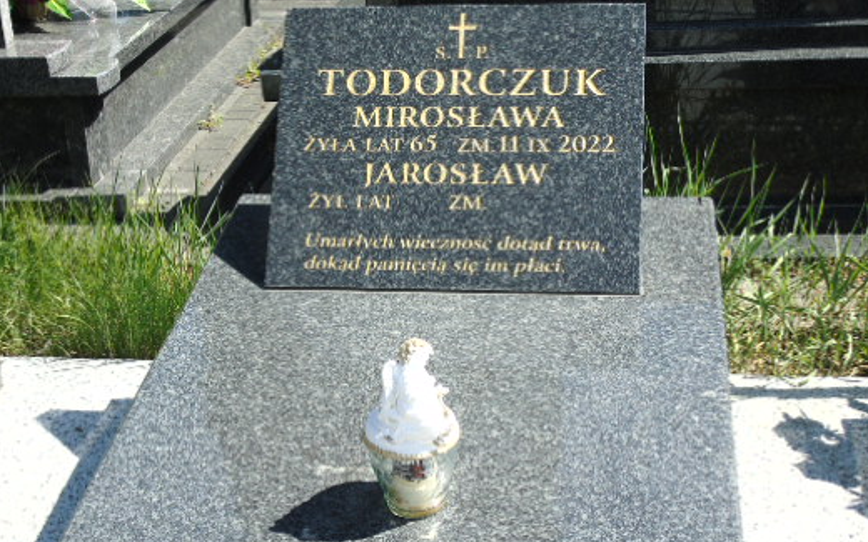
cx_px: 411
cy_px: 347
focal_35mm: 60
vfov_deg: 21.6
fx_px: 1419
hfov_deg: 34.0
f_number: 4.1
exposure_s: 1/500
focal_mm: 8.2
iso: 80
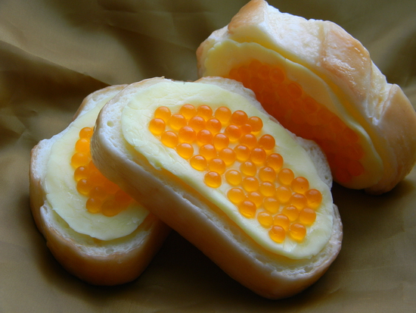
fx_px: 998
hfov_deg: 23.5
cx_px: 208
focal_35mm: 83
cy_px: 156
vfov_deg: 17.8
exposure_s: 1/35
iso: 80
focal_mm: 15.1
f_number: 4.5
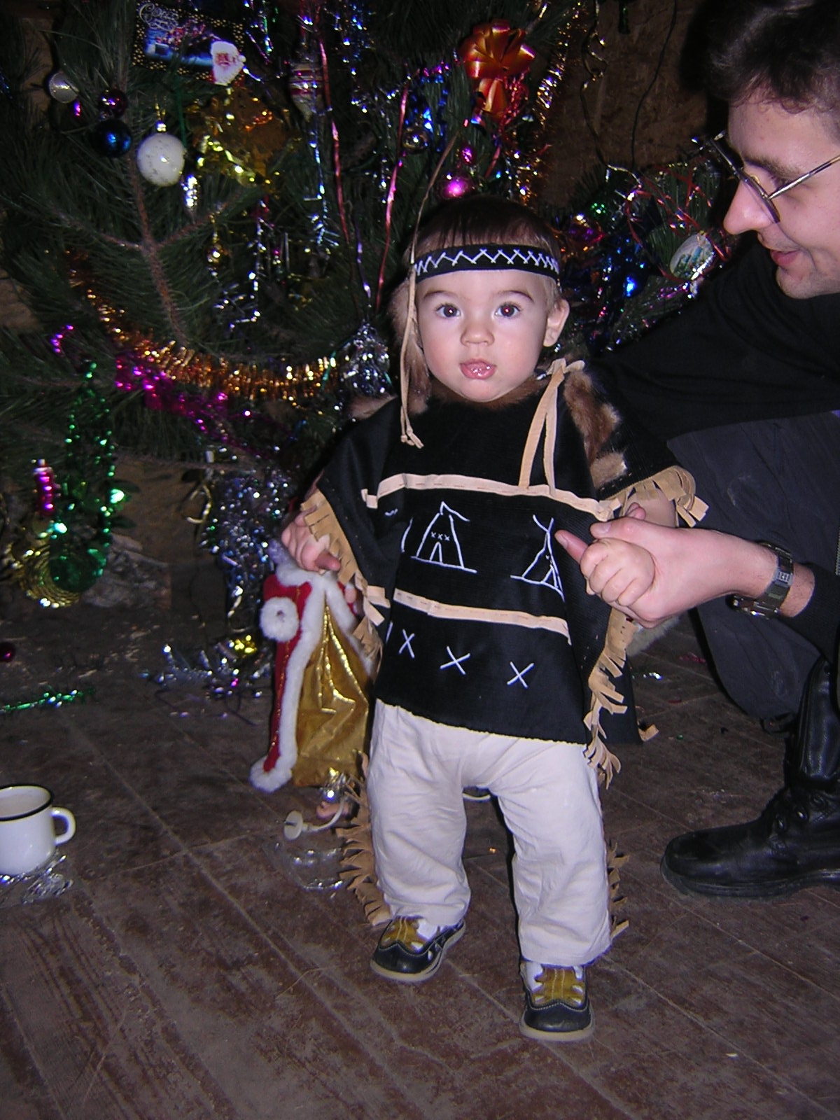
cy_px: 560
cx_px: 420
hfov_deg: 39.7
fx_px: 1165
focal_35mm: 36
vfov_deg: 51.4
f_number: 2.6
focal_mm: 4.7
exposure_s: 1/60.1
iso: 100
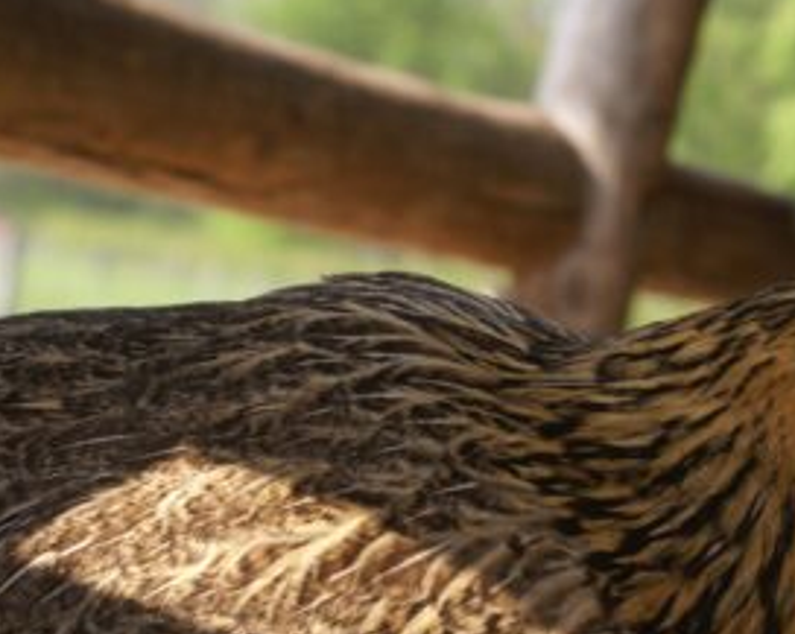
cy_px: 485
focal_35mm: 140
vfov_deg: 11.0
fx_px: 3291
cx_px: 579
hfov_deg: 13.7
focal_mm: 45
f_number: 7.1
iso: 100
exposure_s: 1/80
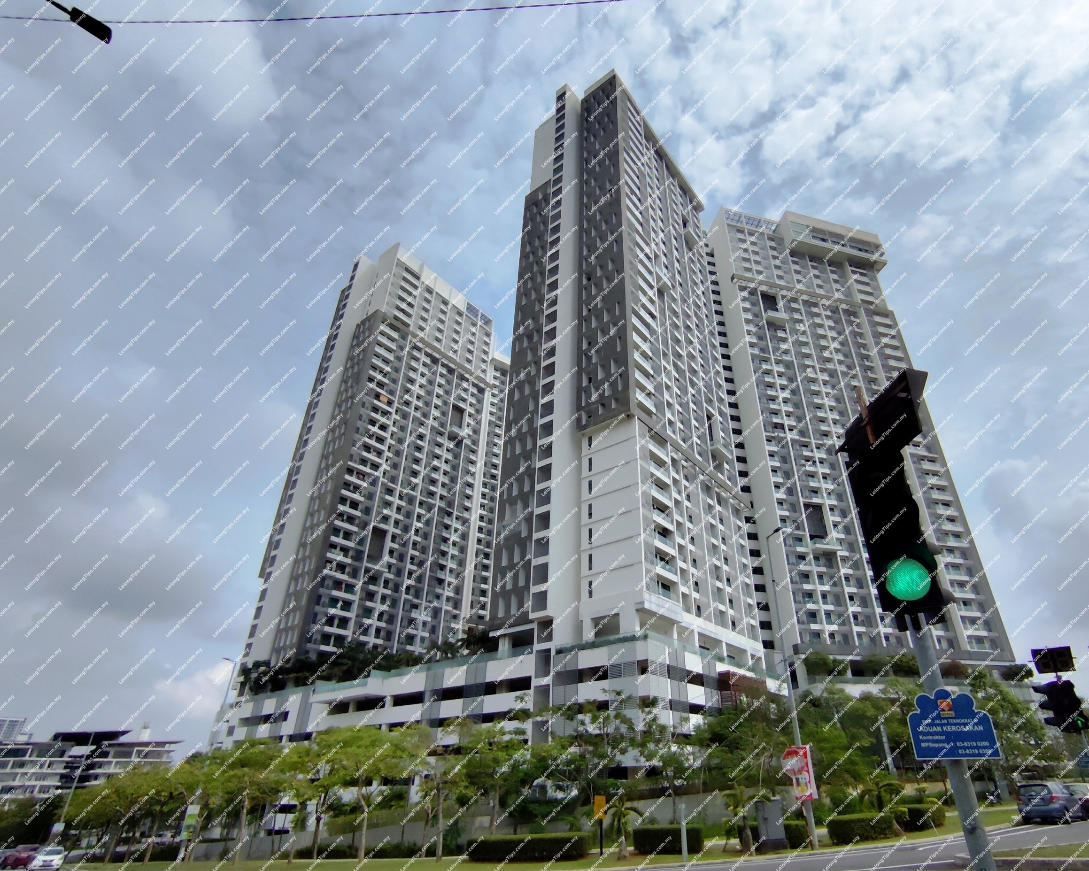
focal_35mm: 17
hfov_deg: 89.6
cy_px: 429
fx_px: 548
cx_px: 565
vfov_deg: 77.0
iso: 50
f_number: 2.2
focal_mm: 1.65
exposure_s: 1/4306
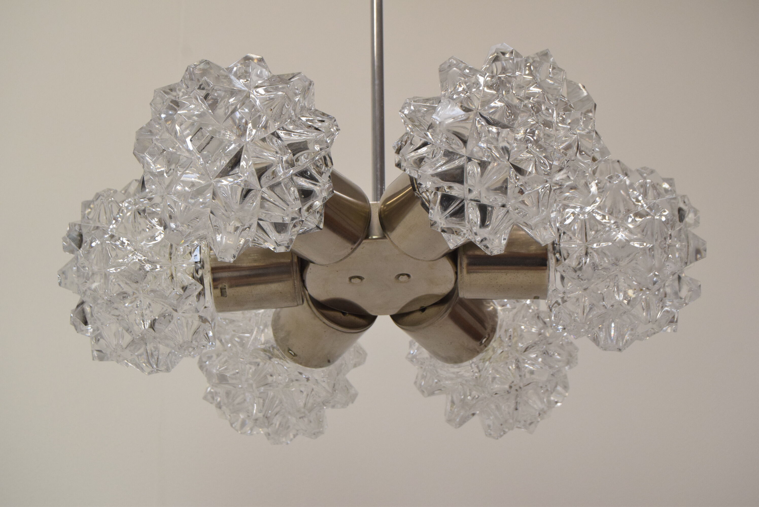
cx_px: 380
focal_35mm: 75
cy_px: 254
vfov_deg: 18.2
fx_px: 1582
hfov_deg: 27.0
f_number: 9
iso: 1600
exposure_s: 1/320
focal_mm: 50
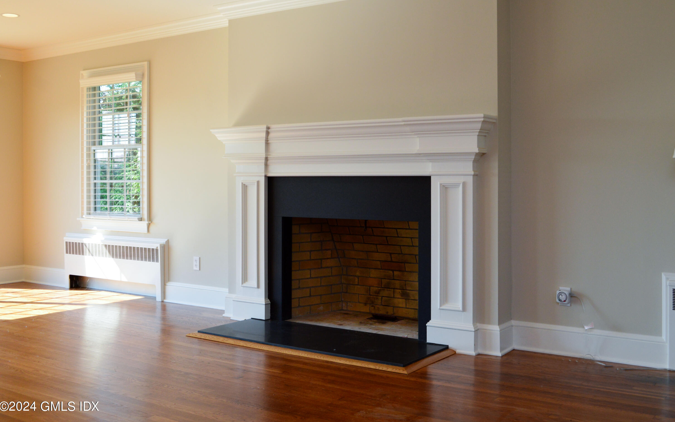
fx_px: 681
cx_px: 339
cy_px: 201
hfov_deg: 52.7
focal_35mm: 37
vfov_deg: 34.4
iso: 400
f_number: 6.3
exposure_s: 1/160
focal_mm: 24
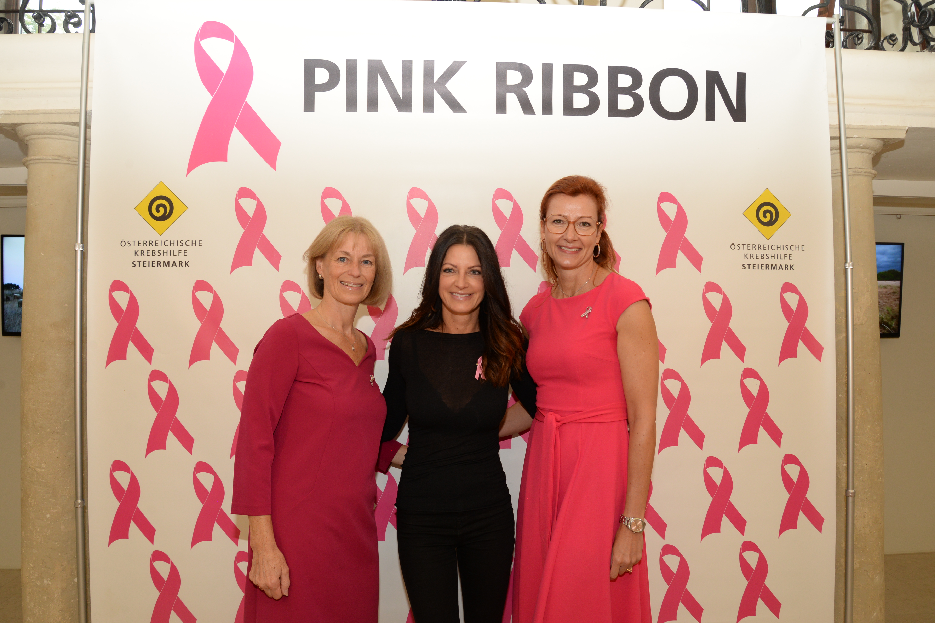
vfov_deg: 53.1
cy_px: 312
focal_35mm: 24
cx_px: 468
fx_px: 623
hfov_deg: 73.7
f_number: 7.1
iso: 800
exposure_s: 1/60
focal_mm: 24
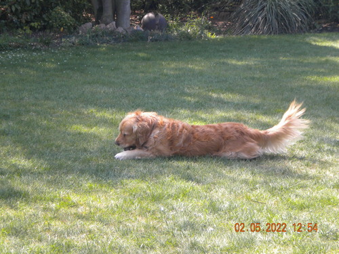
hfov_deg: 18.7
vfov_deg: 14.1
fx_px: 1028
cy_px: 127
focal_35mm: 105
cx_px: 170
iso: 170
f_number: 5.9
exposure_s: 1/125
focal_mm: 18.9
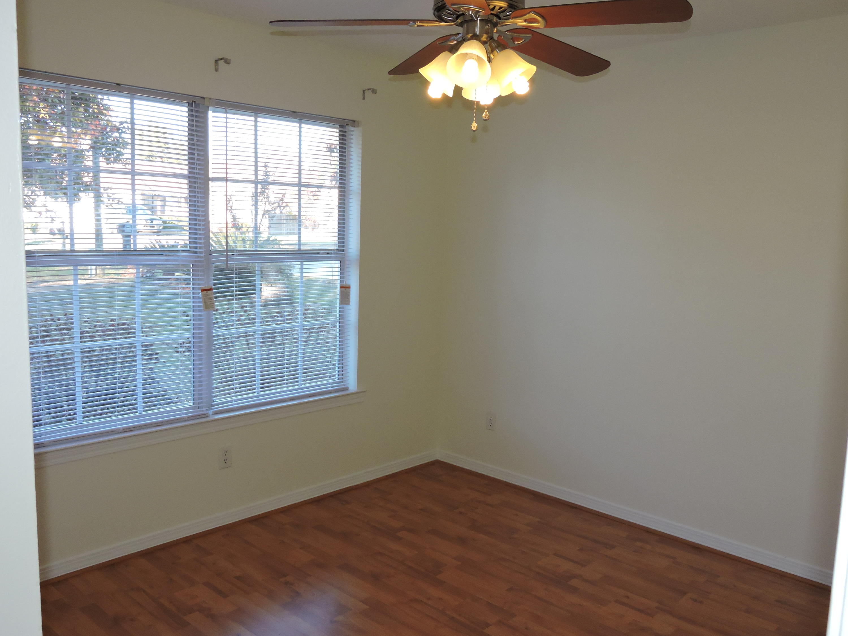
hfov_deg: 60.0
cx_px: 424
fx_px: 735
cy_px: 318
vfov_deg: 46.8
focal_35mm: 30
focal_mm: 5.4
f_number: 3.5
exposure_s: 1/160
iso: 450
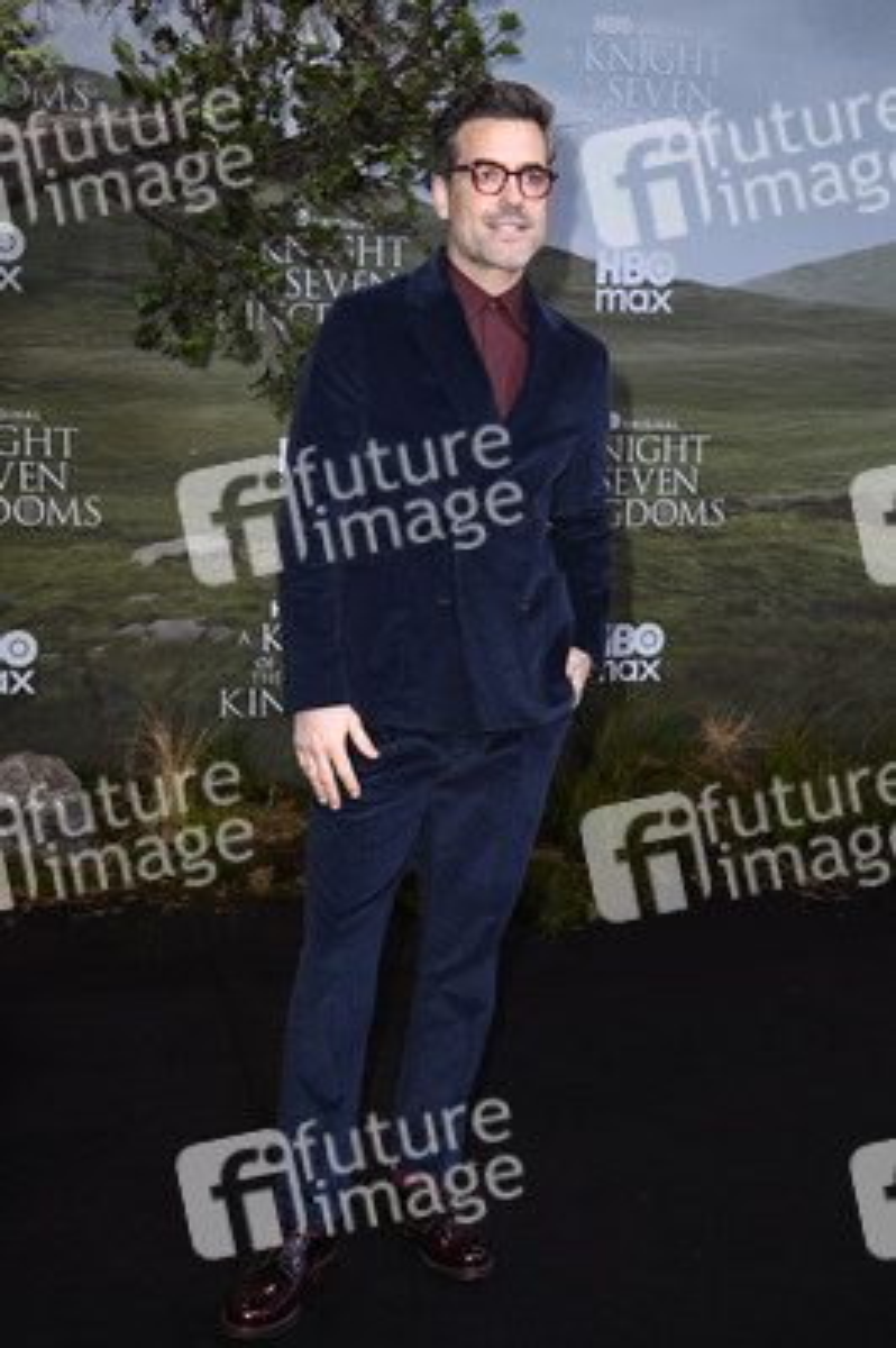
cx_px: 448
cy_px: 674
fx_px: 1683
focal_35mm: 45
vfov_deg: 43.6
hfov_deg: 29.8
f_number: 5.6
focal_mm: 45
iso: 640
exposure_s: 1/250
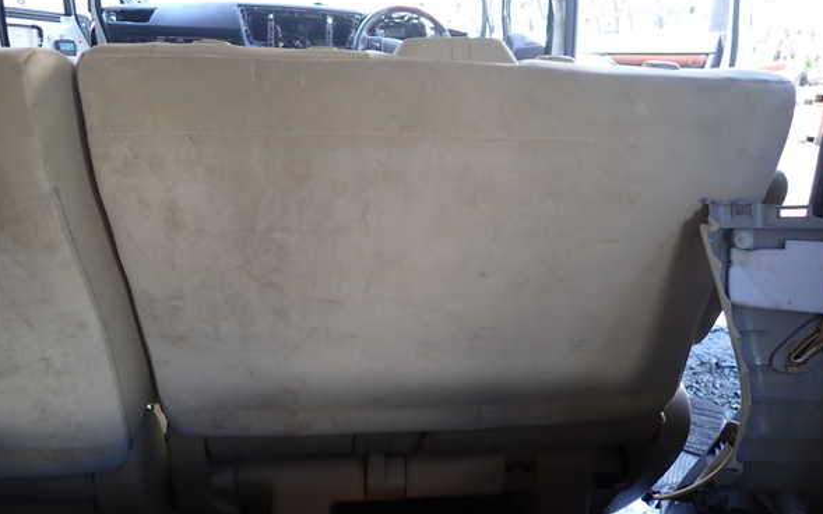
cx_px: 412
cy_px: 250
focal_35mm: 27
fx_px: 606
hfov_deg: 68.4
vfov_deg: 46.0
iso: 100
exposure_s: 1/60
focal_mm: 4.5
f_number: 2
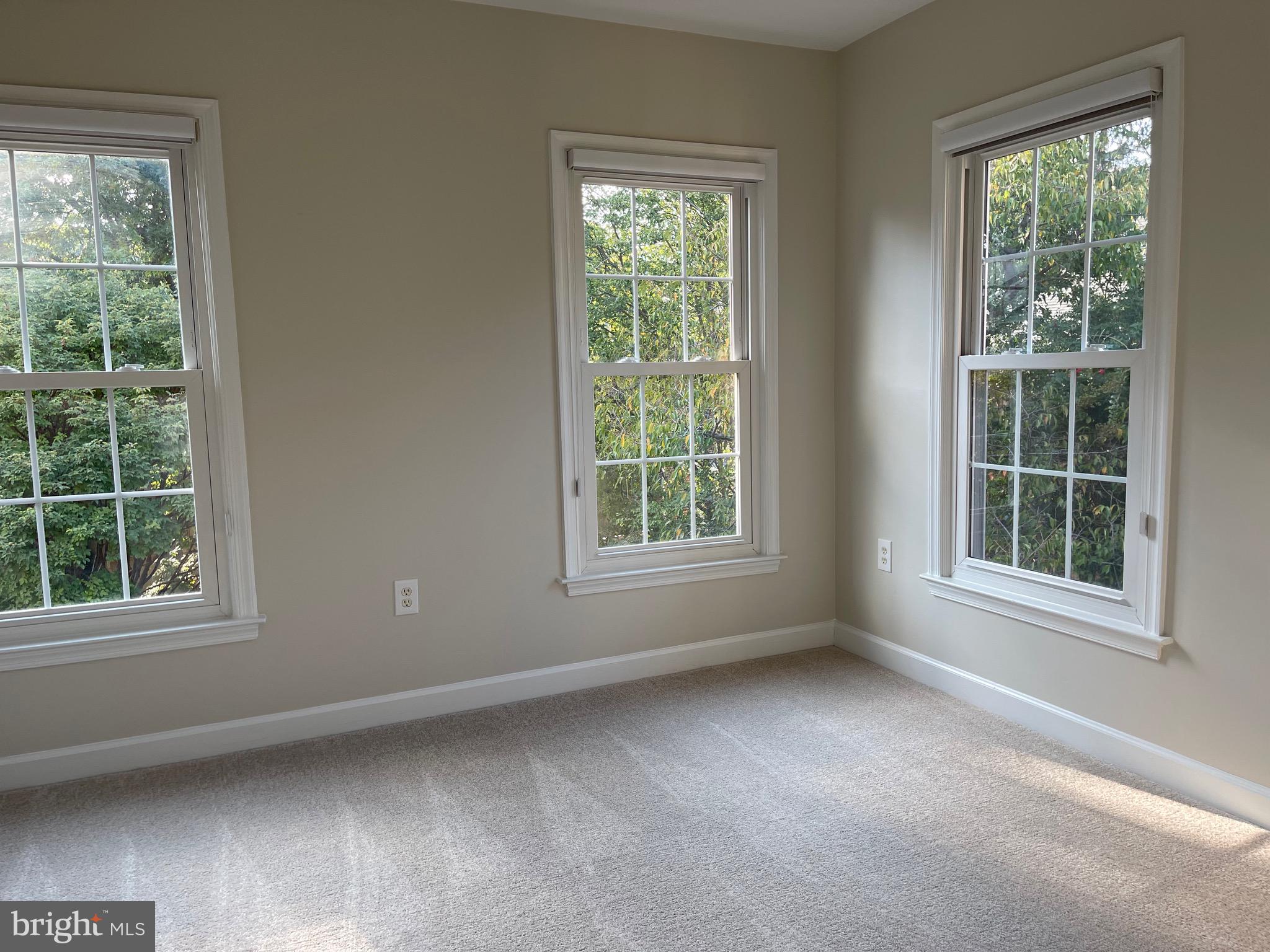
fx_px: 954
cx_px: 635
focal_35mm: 26
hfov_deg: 67.3
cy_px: 476
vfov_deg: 53.1
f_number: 1.6
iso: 50
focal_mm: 5.1
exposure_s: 1/120
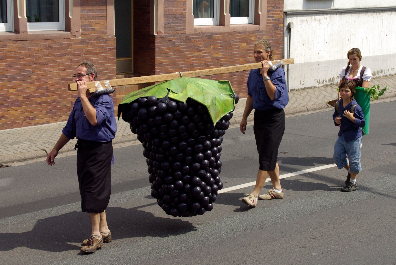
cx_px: 198
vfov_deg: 22.7
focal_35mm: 60
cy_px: 132
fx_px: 661
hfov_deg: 33.4
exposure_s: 1/750
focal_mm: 40
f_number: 8
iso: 400
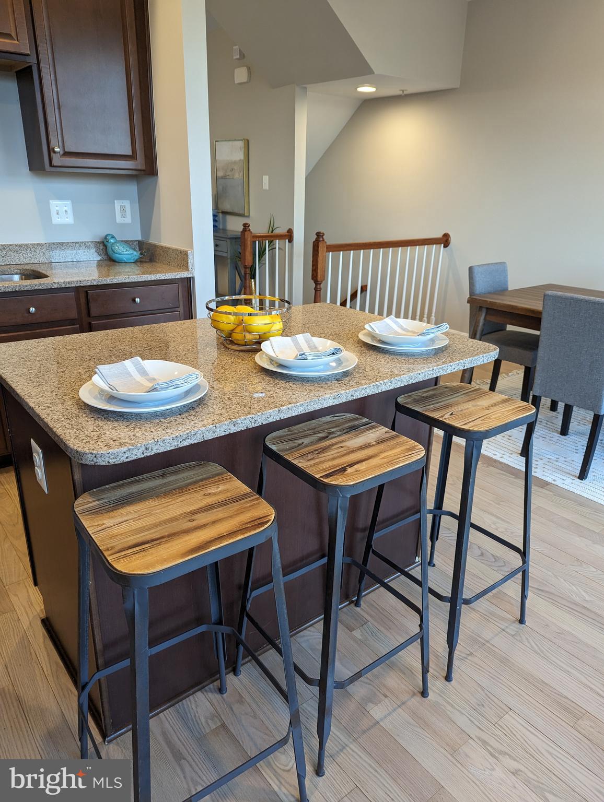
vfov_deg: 71.5
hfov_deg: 56.9
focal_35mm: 24
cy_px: 401
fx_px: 557
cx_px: 302
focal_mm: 6.81
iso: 177
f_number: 1.85
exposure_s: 1/60
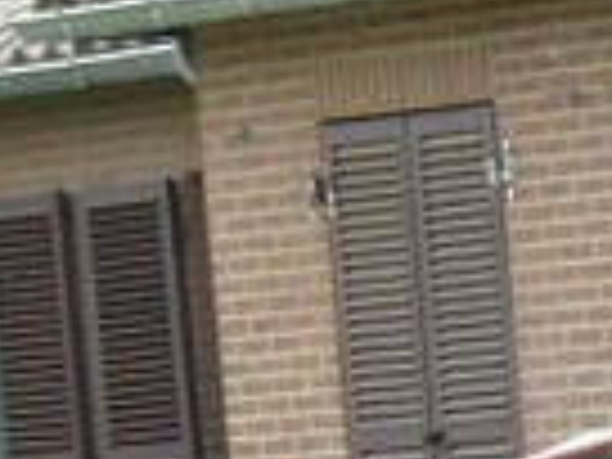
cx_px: 1053
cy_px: 999
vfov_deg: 2.6
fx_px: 10113
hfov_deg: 3.4
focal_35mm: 572
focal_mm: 23.4
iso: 200
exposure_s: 1/250
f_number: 4
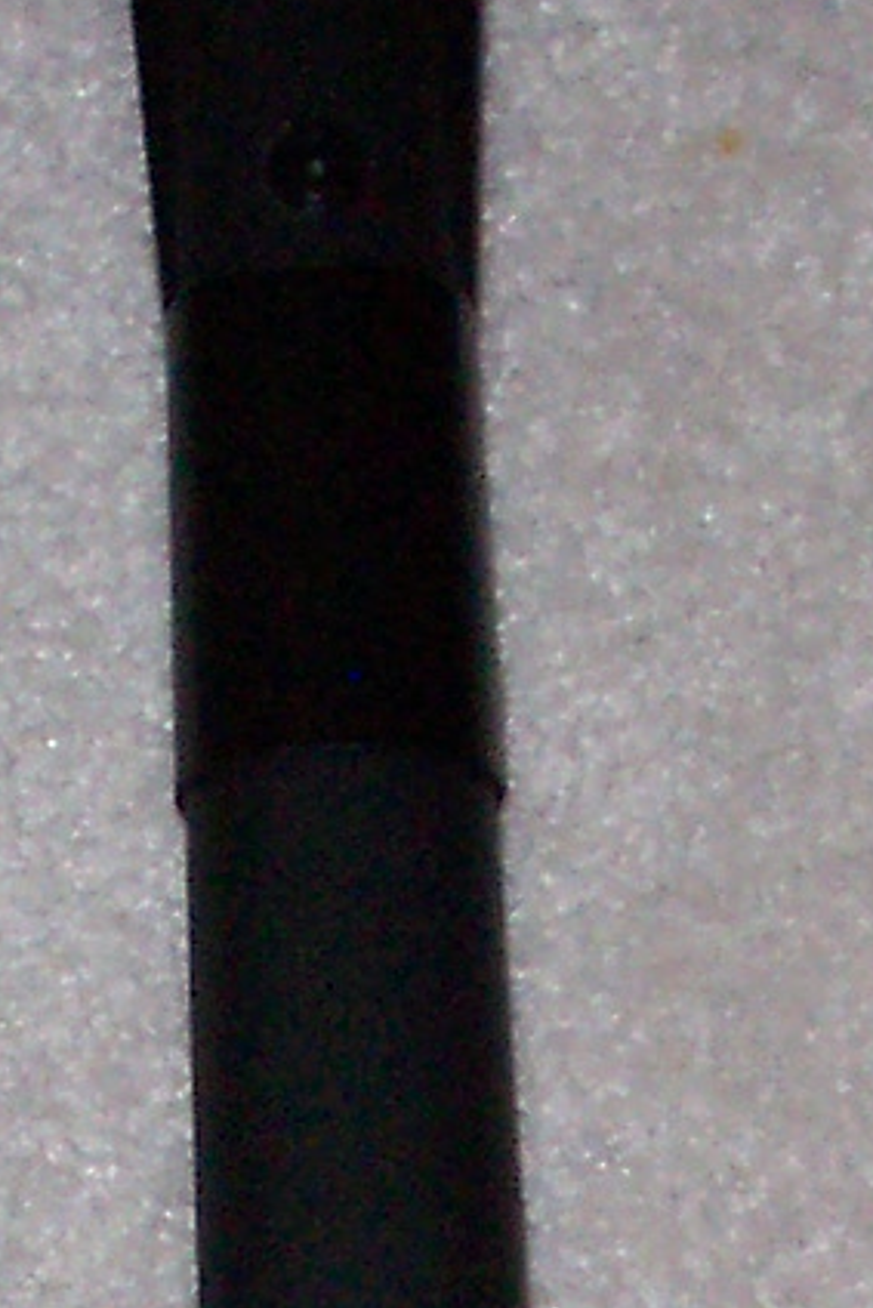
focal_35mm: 202
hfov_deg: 6.8
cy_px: 2079
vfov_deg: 9.8
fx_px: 7341
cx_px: 435
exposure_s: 1/30
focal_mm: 7.5
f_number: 2.8
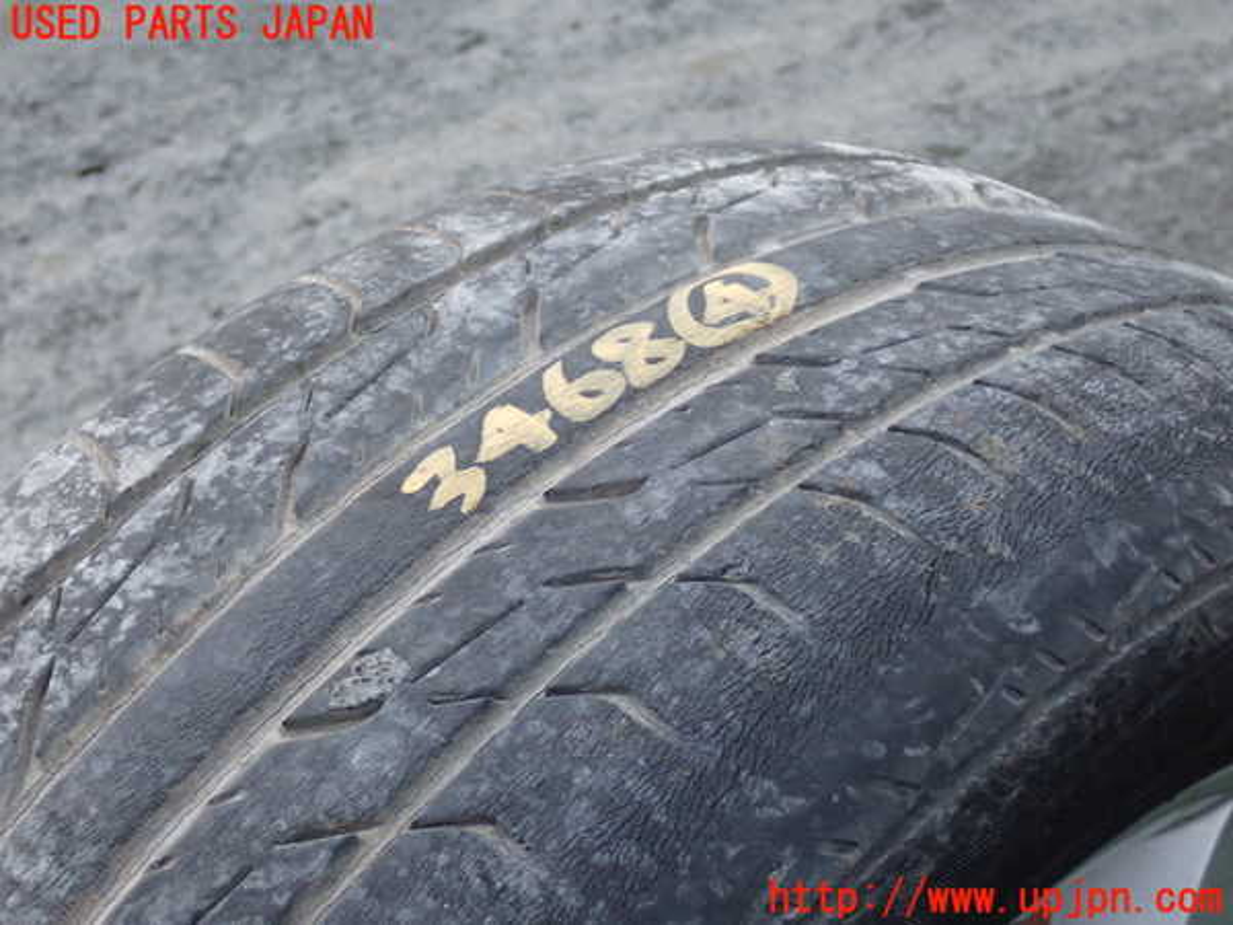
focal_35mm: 58
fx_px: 2066
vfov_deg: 25.2
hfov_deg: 33.2
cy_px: 462
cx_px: 616
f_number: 3.5
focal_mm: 10.35
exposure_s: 1/30
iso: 800
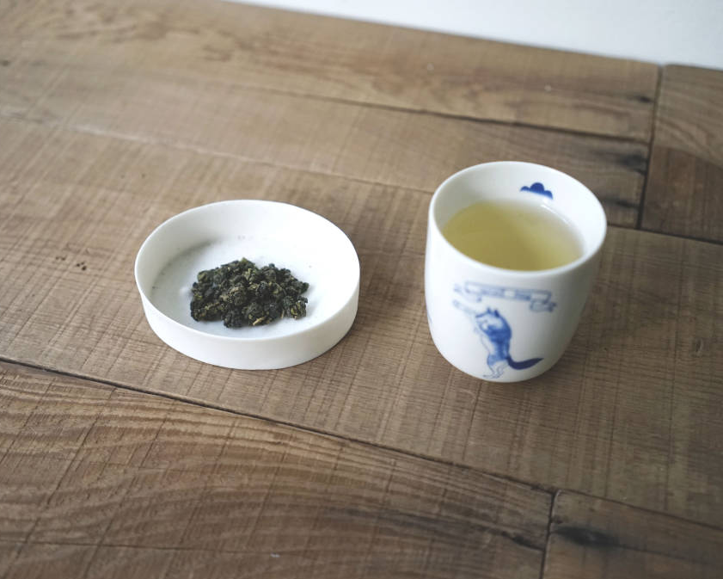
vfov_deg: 37.3
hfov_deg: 45.8
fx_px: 856
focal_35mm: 40
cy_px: 286
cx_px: 345
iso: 1000
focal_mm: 35
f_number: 3.2
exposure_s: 1/80
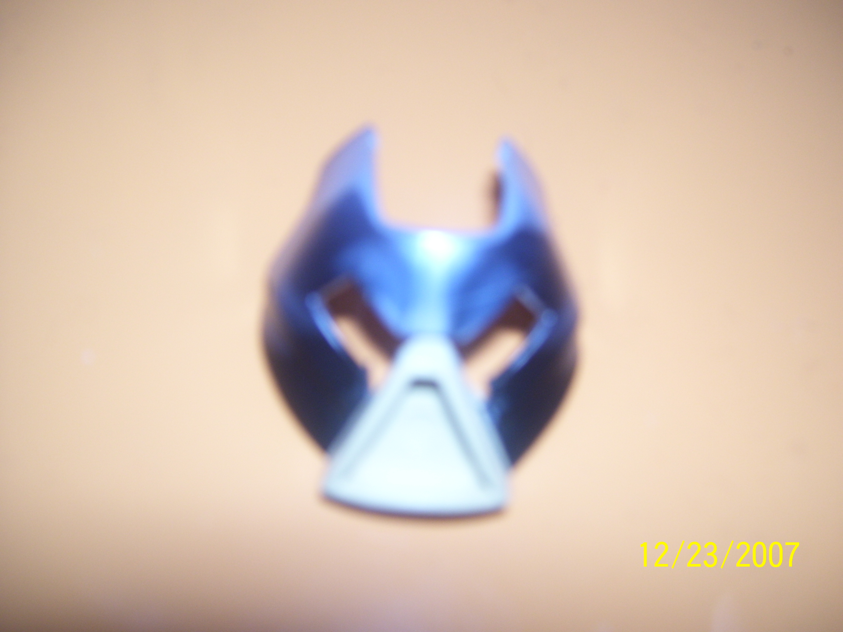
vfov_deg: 38.7
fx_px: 901
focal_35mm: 37
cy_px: 316
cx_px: 422
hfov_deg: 50.1
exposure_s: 1/60
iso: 80
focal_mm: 6
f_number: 2.7
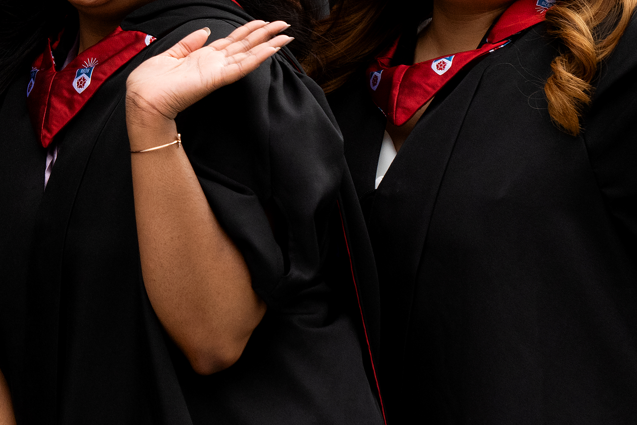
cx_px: -213
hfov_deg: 4.4
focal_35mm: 464
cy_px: -263
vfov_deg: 3.0
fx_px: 8210
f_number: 5.6
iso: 500
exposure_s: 1/640
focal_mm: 125
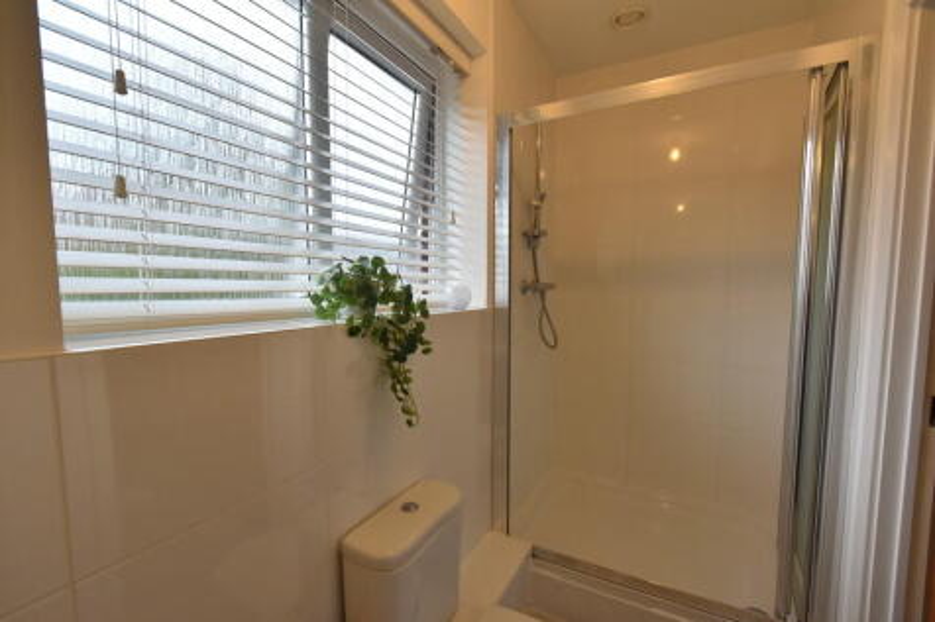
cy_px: 311
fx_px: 389
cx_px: 468
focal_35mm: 15
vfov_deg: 77.3
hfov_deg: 100.4
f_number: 5
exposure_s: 1/100
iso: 500
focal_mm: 10
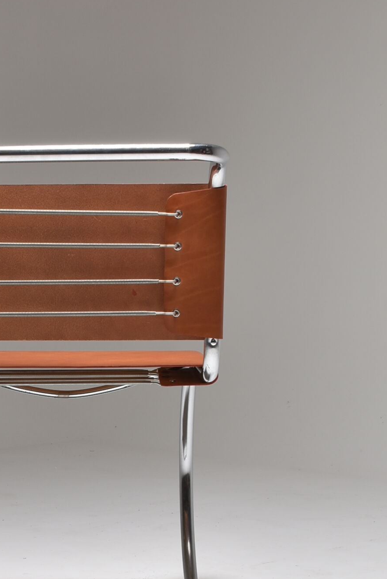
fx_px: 1642
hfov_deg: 13.3
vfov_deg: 19.8
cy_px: 440
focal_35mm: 102
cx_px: 40
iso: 100
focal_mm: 30
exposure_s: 1/200
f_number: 10
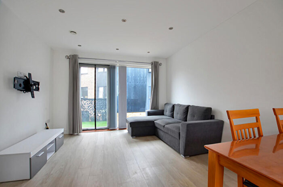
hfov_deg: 100.5
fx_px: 118
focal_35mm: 15
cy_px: 94
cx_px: 142
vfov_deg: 77.0
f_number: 4
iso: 400
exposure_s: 1/50
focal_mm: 10
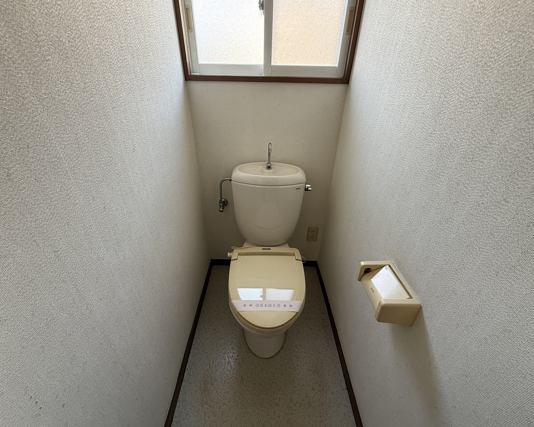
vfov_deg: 84.0
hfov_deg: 96.8
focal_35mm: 15
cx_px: 267
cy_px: 209
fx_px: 237
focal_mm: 2.22
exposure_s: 1/99
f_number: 2.2
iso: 250
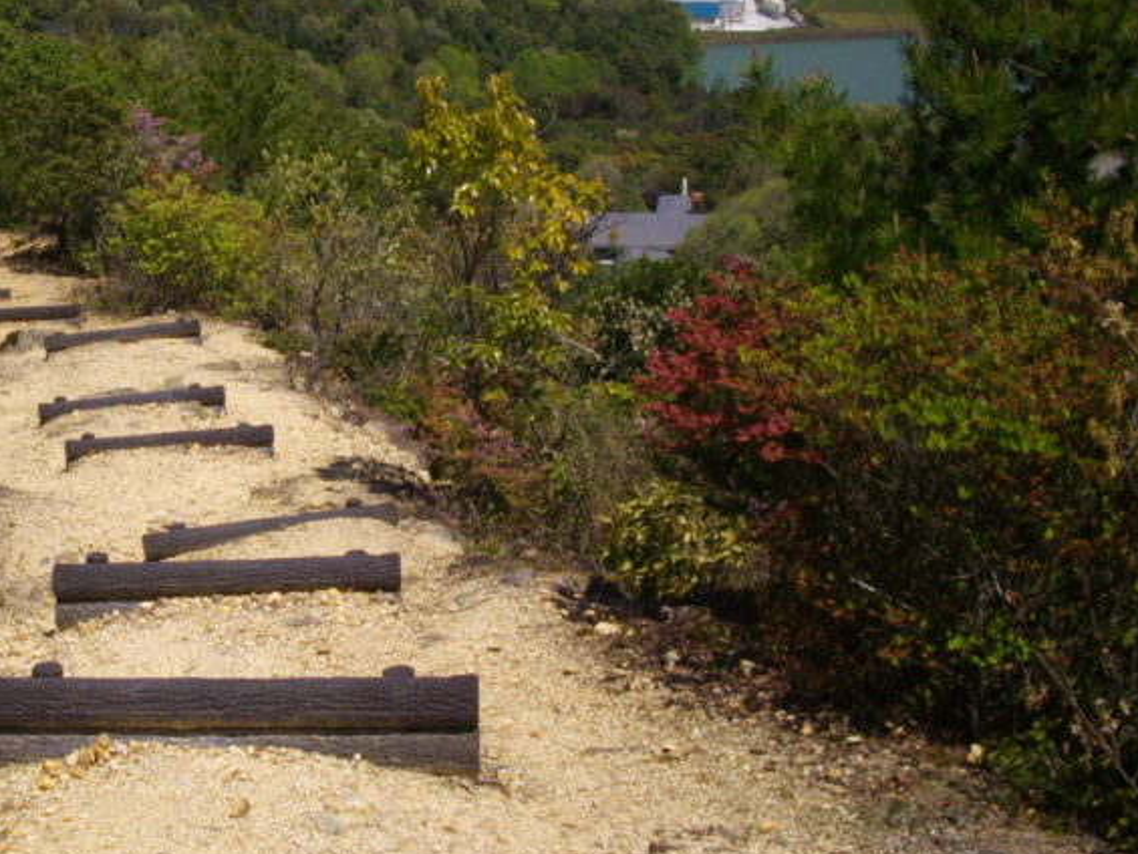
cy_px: 383
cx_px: 159
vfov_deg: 21.9
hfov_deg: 28.1
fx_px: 2203
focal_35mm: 67
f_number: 5.6
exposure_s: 1/800
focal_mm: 6.2
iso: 100
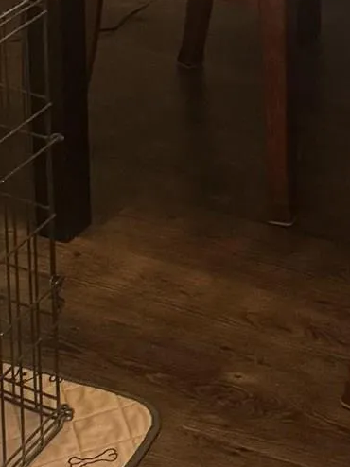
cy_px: -317
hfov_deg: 12.8
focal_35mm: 112
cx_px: 465
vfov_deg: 15.6
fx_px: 1511
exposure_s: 1/60
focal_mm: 6.76
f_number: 1.78
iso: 200
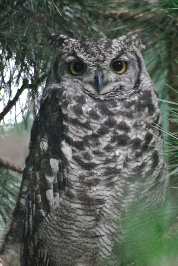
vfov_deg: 4.6
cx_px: 89
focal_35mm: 450
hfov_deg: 3.1
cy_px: 133
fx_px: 3329
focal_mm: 300
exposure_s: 1/50
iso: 1600
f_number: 5.6
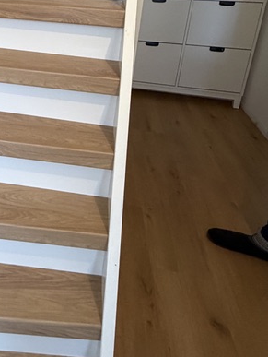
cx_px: -41
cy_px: 54
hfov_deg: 32.9
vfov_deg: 46.5
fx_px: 381
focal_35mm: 37
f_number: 2.2
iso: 400
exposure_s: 1/60
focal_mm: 2.22
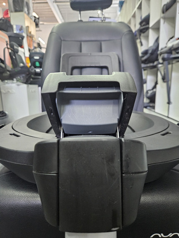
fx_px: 158
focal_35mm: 23
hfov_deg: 58.9
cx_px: 90
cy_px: 119
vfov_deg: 73.9
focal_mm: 5.4
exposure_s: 1/50
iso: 800
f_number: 1.8
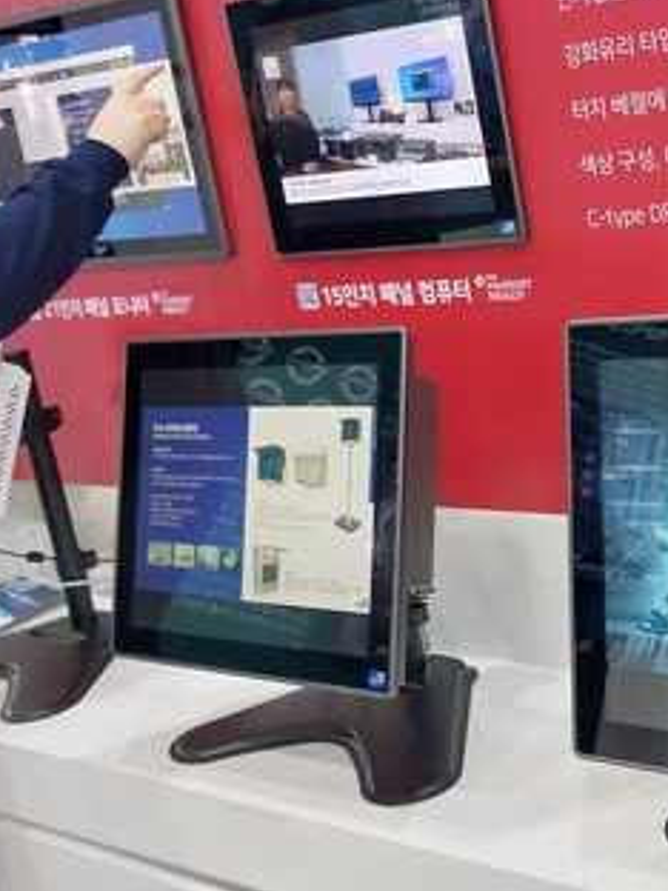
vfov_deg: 38.1
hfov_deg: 27.7
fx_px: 1286
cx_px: 639
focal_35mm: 50
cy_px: 391
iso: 200
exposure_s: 1/60
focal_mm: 4
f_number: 1.8
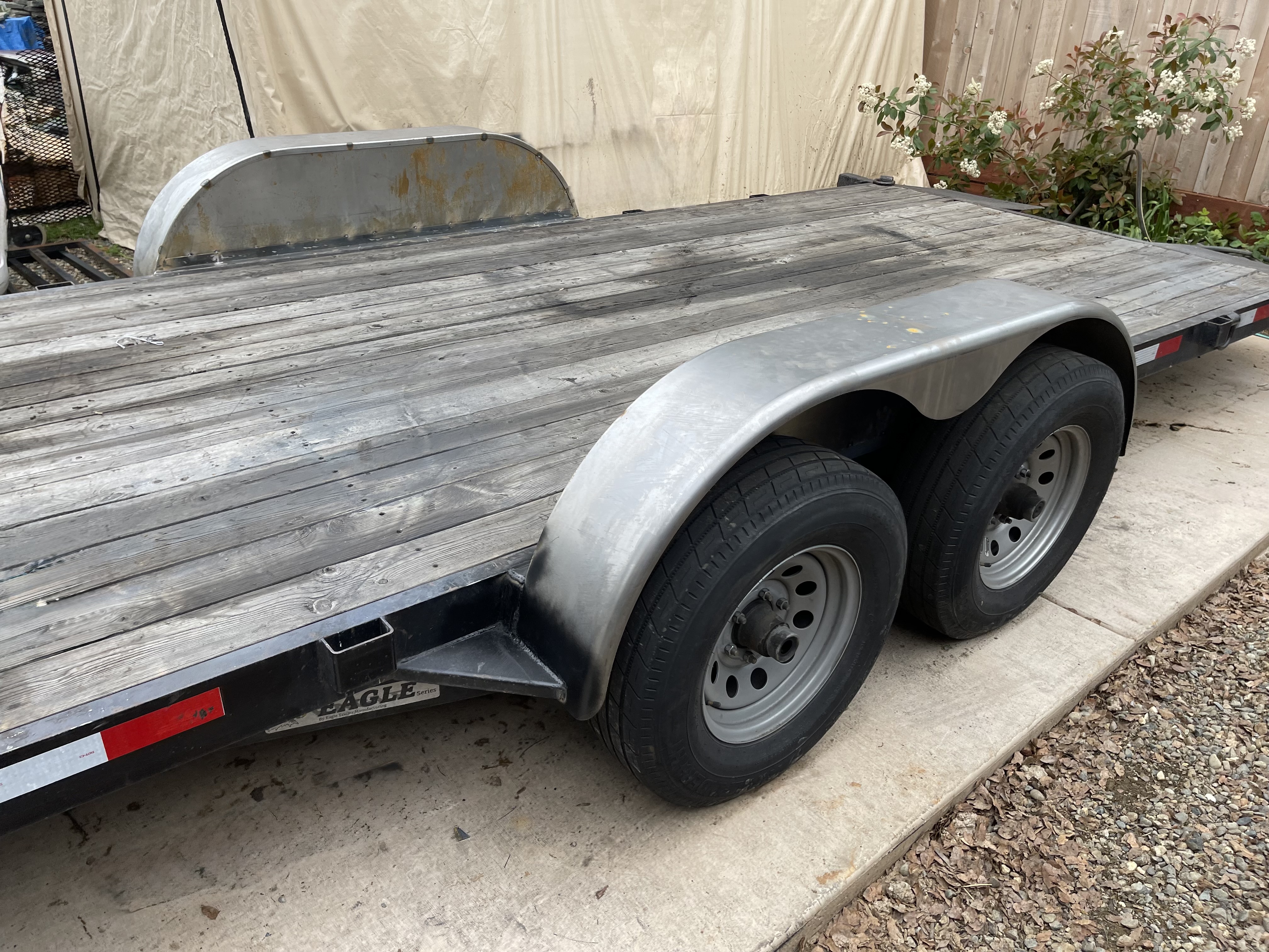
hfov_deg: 67.3
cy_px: 476
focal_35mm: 26
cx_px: 634
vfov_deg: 53.1
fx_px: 953
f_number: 1.6
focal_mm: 5.1
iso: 32
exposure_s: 1/894
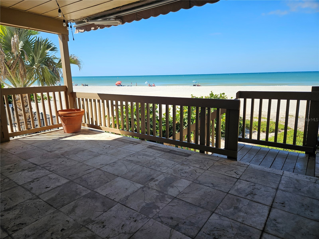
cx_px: 160
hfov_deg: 73.9
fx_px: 212
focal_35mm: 23
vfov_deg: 58.9
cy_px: 120
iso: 32
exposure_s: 1/1554
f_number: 1.8
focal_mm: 5.4
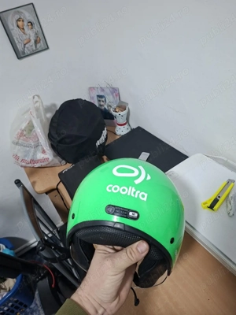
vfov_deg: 73.9
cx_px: 118
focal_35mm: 23
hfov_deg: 58.9
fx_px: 209
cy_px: 158
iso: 200
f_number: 1.8
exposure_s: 1/50
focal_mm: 5.54
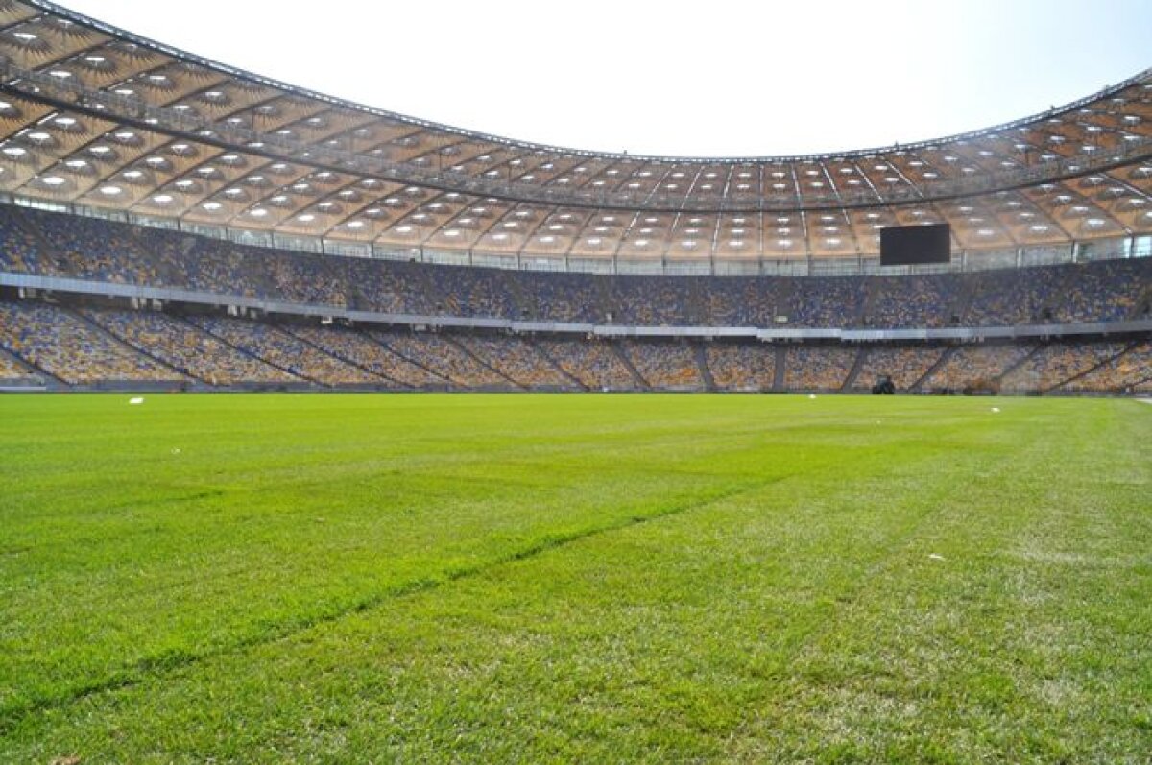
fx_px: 863
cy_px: 382
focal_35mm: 27
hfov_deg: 67.4
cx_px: 576
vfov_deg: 47.8
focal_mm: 18
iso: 200
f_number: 10
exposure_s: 1/400
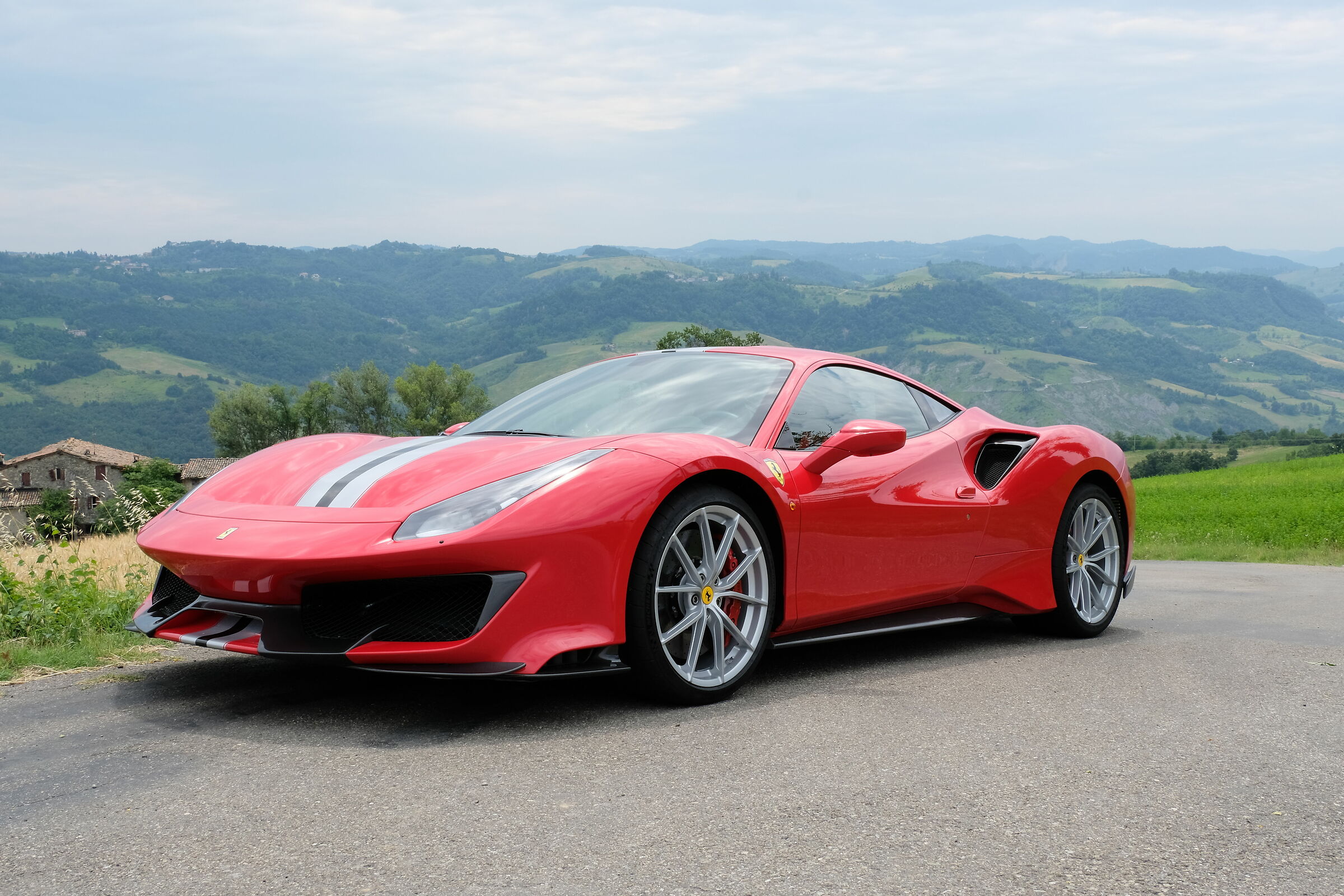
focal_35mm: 38
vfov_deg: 35.1
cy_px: 448
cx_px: 672
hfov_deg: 50.7
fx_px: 1419
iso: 400
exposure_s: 1/110
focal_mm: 25.4
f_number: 16
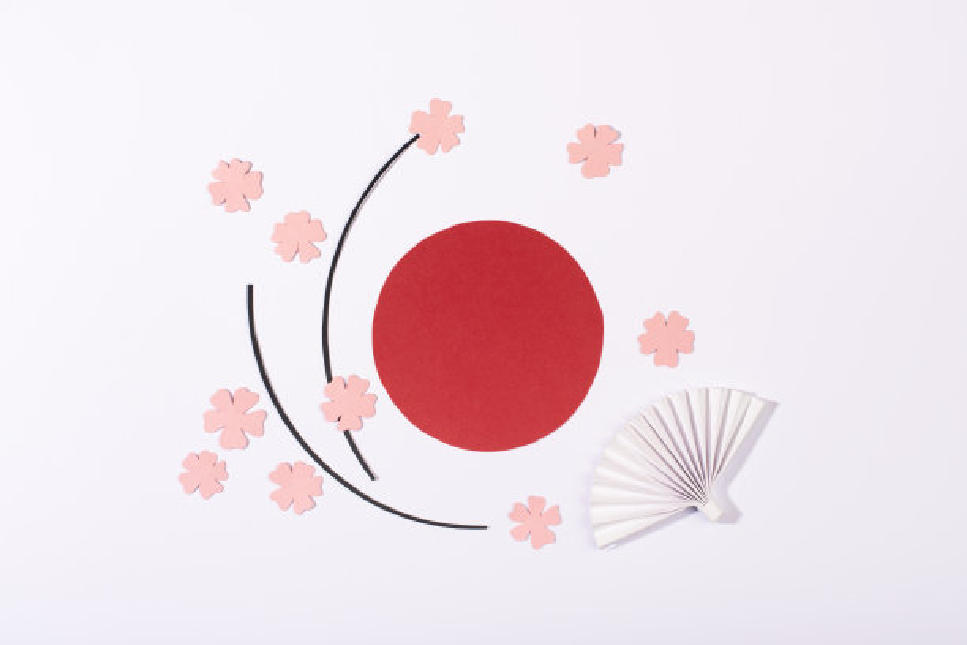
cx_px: 484
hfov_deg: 39.6
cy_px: 322
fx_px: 1343
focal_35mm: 50
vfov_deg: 27.0
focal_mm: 50
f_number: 9
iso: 100
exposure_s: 1/200
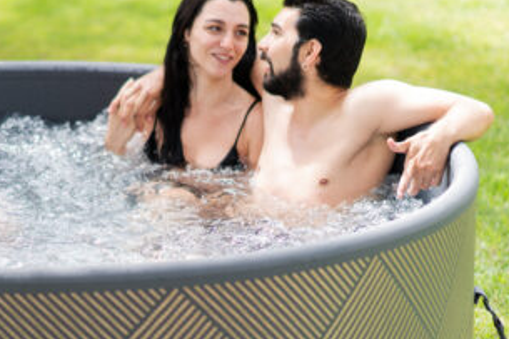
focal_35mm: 214
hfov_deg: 9.6
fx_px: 3024
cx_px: 113
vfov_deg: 6.4
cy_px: 209
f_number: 1.4
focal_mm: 85
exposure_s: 1/2000
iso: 200
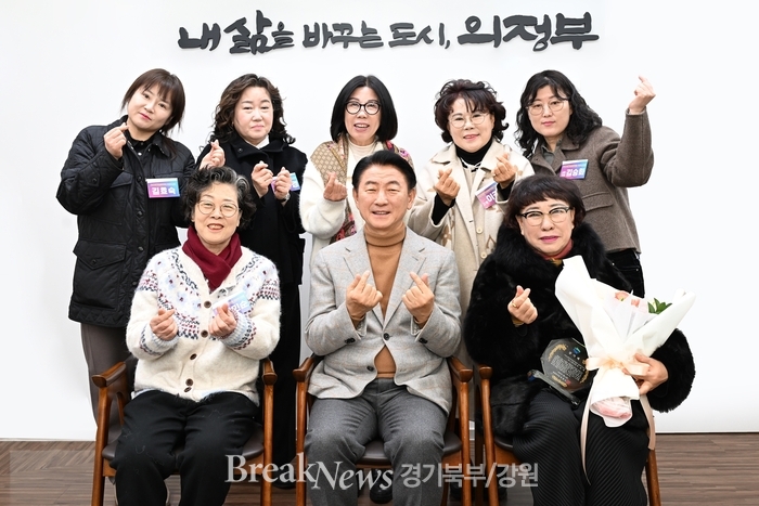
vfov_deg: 40.0
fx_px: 696
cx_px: 380
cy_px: 253
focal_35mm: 33
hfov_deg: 57.2
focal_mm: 33
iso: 1000
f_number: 5.6
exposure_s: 1/100
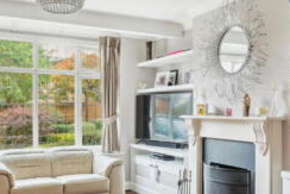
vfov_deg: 31.2
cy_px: 109
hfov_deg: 45.4
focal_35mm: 43
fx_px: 347
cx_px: 144
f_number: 4
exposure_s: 1/5
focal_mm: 16
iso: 640
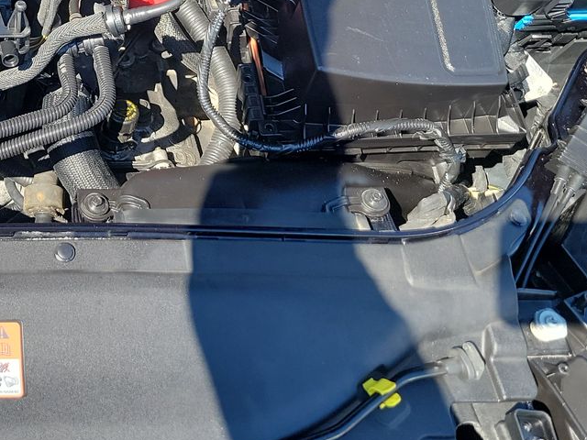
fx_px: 1017
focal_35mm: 60
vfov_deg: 23.6
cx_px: -74
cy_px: 19
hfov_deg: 28.8
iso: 50
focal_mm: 6.7
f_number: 1.8
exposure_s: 1/168
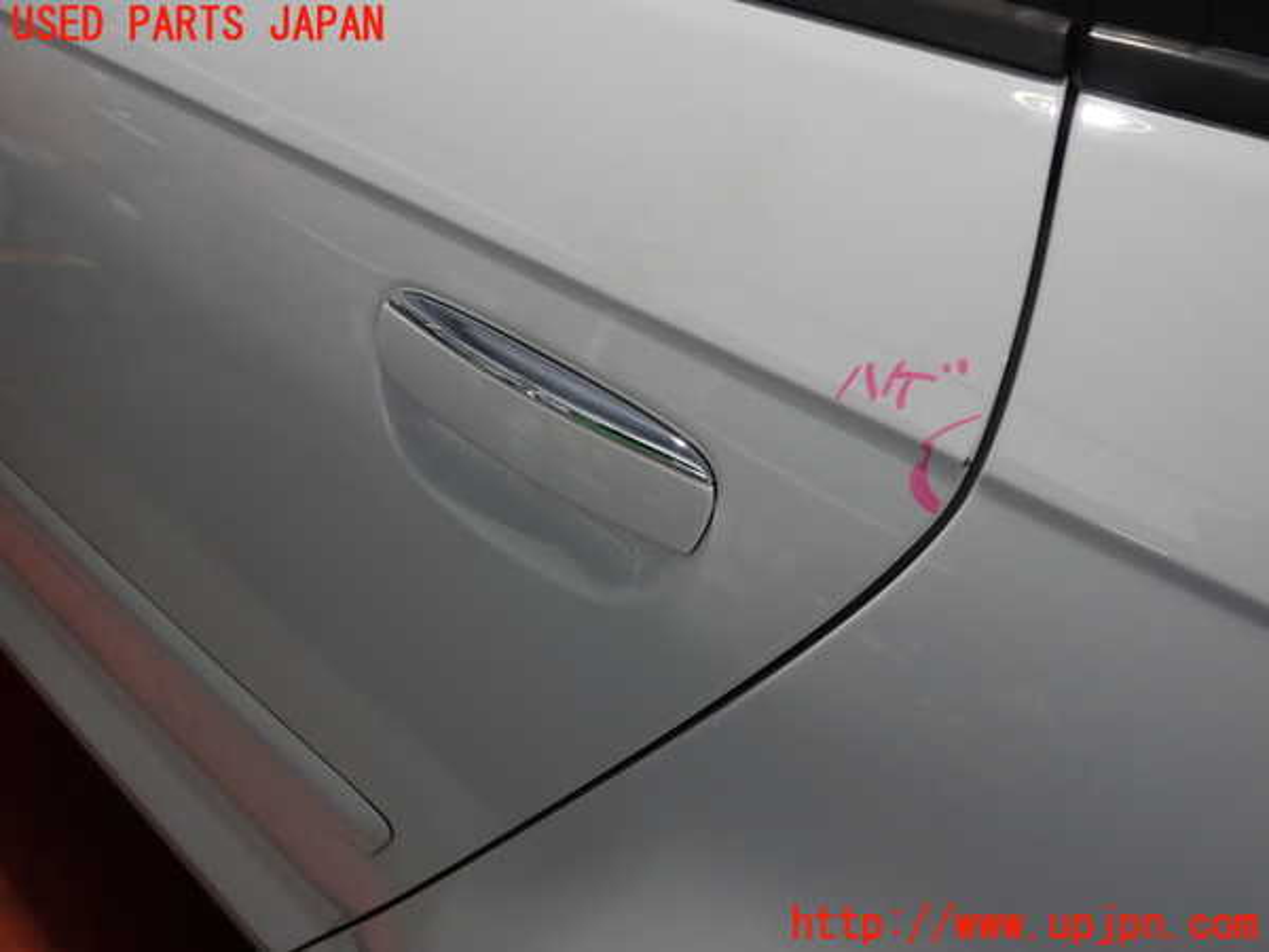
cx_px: 634
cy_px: 476
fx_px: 1100
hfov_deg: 60.0
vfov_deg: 46.8
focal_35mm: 30
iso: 200
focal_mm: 5.4
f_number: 2.3
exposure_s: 1/60
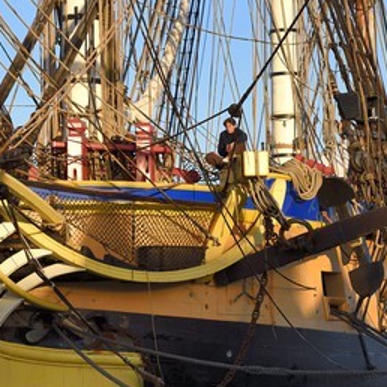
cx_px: 118
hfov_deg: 9.3
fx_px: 2365
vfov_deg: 9.4
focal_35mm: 187
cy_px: 206
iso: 200
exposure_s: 1/250
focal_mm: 135
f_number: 7.1
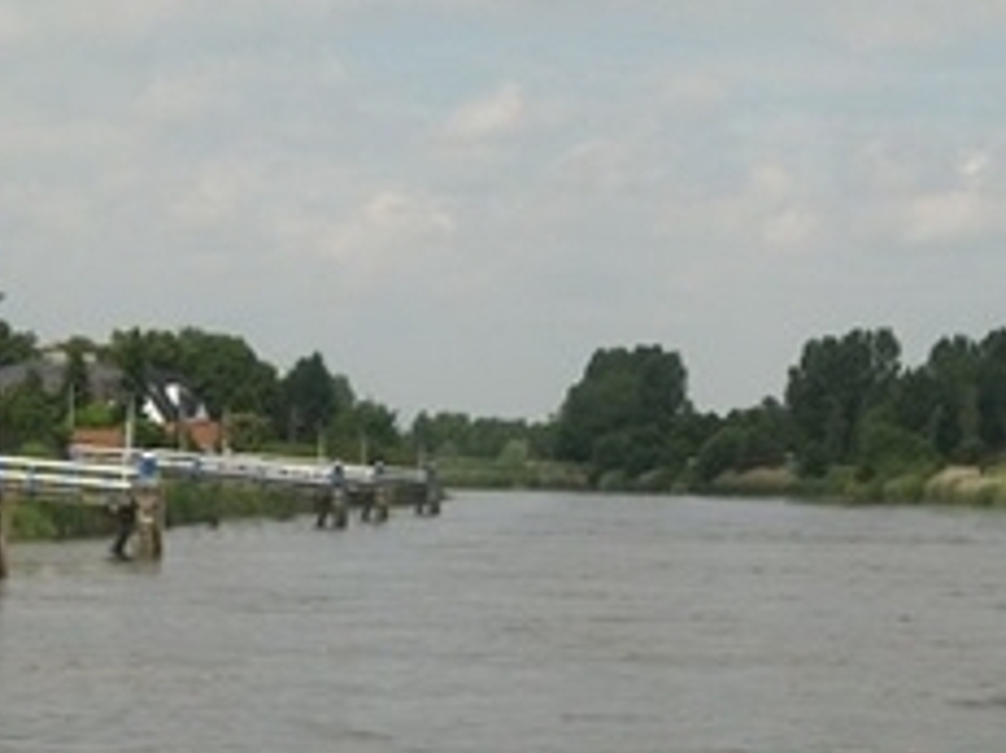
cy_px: 470
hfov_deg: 15.2
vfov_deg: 11.4
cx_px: 392
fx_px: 3776
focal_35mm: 130
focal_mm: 8.8
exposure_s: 1/160
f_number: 11.2
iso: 80
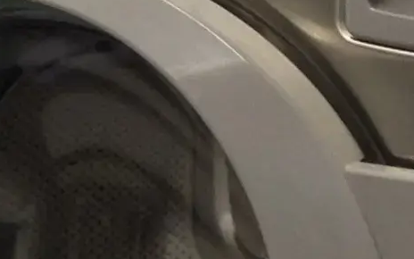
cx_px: -423
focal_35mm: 261
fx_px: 2945
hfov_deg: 7.7
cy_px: 149
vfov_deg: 5.0
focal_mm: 4.28
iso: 80
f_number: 2.4
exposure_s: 1/20
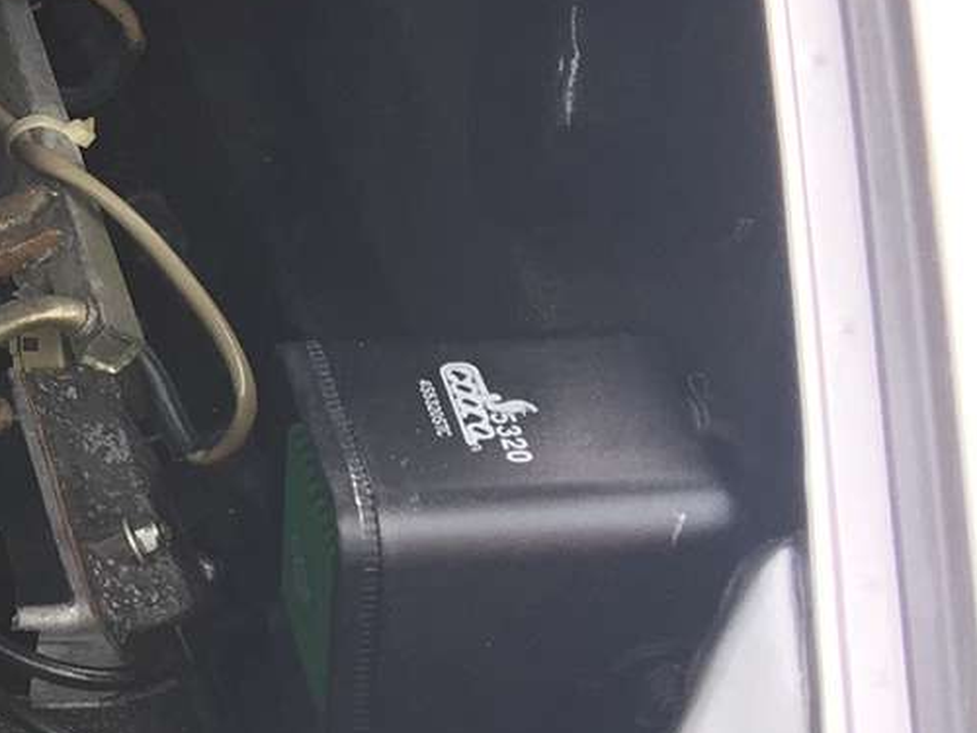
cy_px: 66
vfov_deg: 12.7
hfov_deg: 14.3
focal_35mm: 116
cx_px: -959
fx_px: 3274
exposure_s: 1/100
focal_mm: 4.15
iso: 25
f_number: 2.2
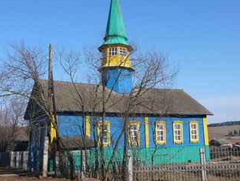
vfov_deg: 32.8
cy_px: 72
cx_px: 118
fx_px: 305
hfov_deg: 42.9
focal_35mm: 44
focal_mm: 5.2
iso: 80
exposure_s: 1/500
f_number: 5
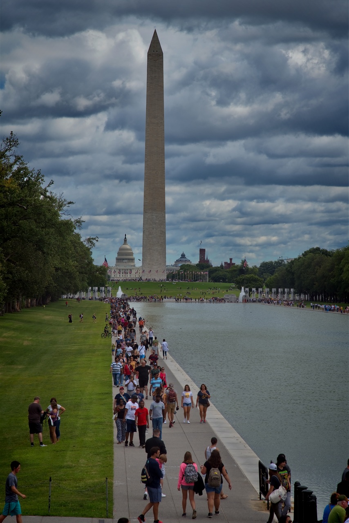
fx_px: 1744
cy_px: 262
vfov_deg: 17.1
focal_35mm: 120
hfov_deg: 11.4
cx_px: 174
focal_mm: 120
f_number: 9
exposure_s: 1/320
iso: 100
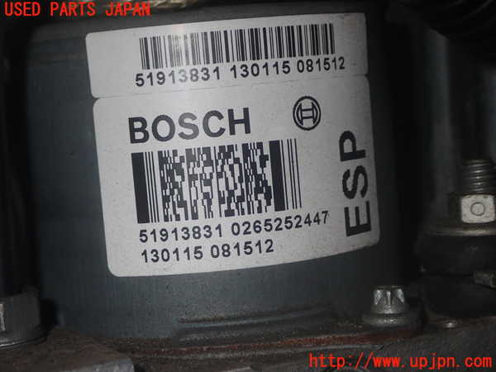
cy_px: 186
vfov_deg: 19.1
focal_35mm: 77
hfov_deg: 25.3
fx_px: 1103
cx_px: 248
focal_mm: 13.65
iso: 200
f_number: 13
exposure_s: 1/80
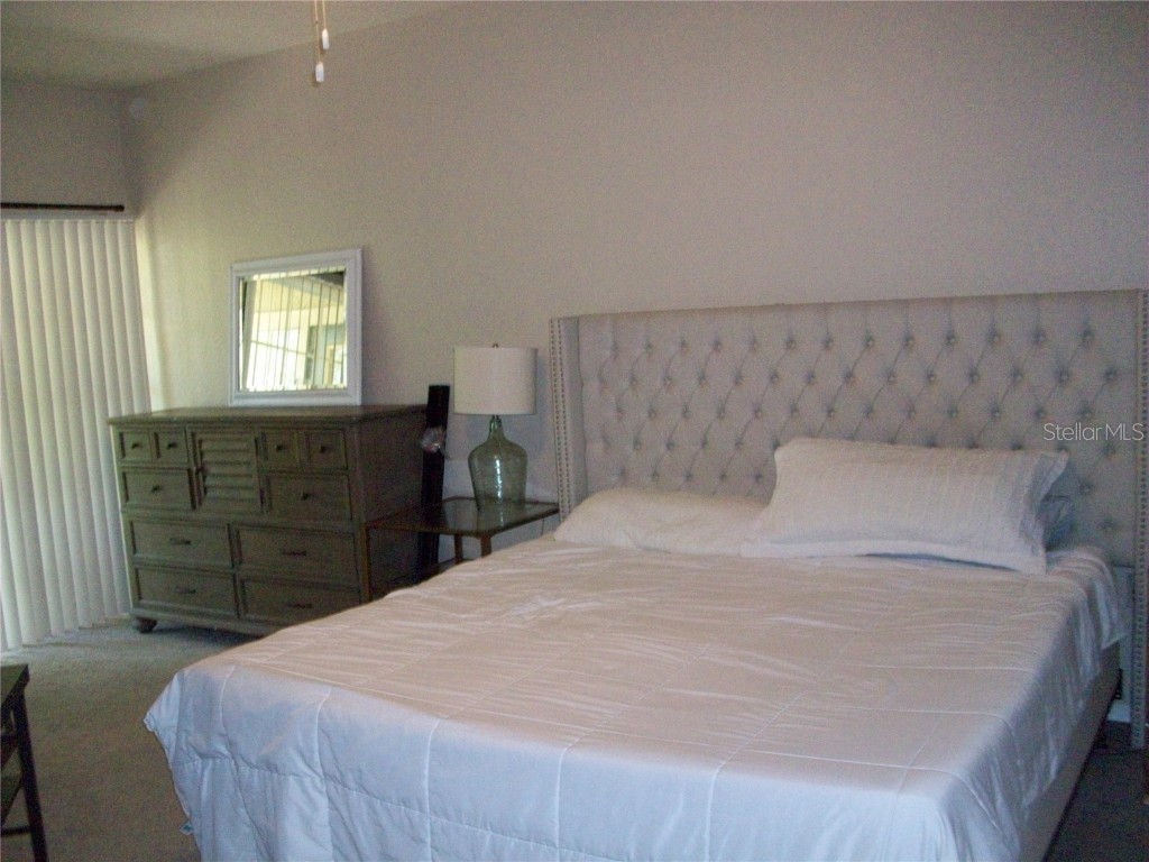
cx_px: 574
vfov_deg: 41.8
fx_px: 1129
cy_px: 431
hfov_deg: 54.0
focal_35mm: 34
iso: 320
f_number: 2.8
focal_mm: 5.7
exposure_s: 1/60
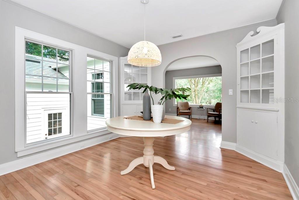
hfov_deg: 95.0
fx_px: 137
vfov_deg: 72.1
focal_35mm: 16
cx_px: 150
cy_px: 100
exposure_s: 1/30
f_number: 9
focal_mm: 11
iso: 640
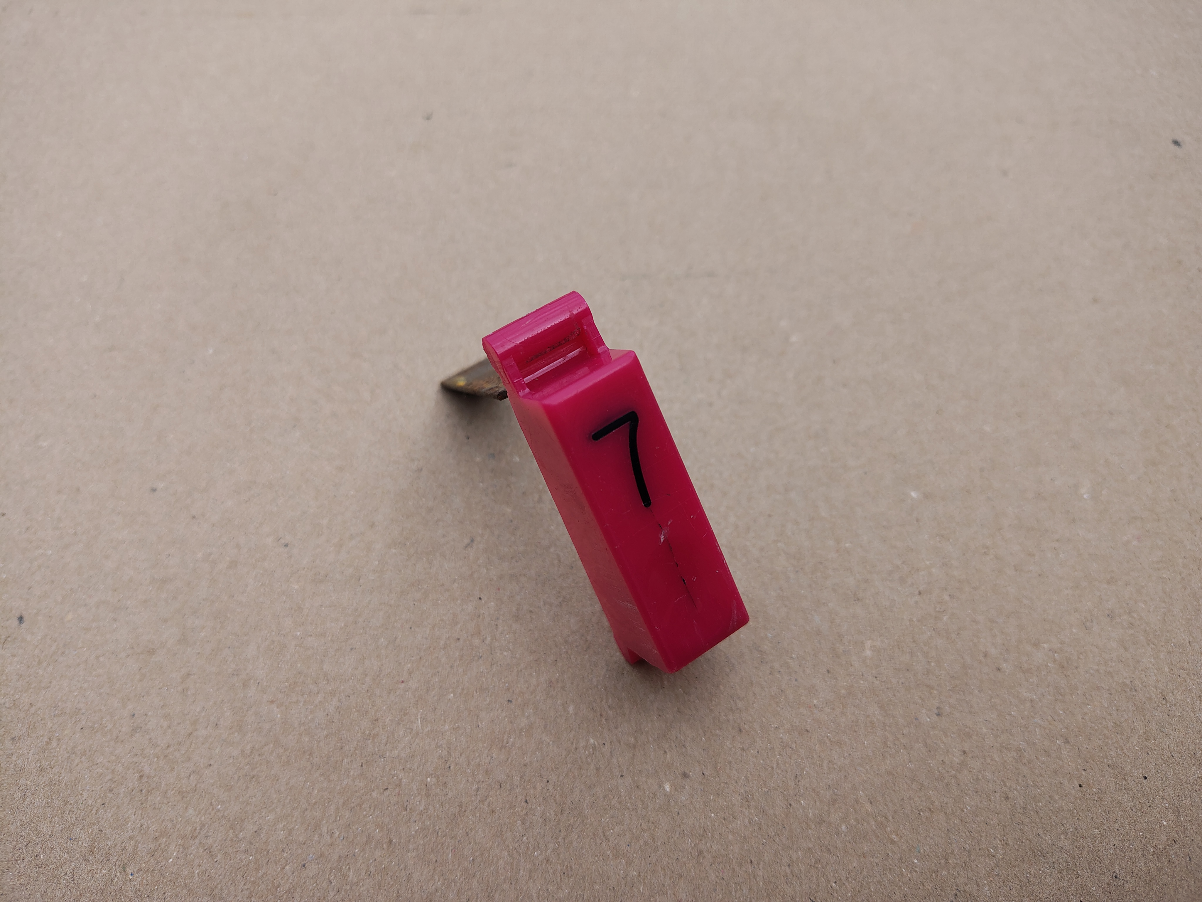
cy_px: 451
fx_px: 833
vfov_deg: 56.8
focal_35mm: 24
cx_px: 601
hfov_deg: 71.6
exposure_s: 1/609
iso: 100
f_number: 1.8
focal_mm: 5.56
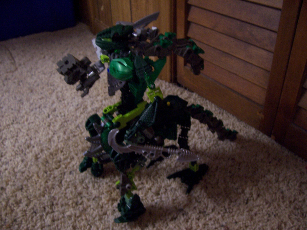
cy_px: 115
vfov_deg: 41.8
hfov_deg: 54.0
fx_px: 302
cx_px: 154
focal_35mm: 34
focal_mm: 5.6
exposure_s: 1/8
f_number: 2.7
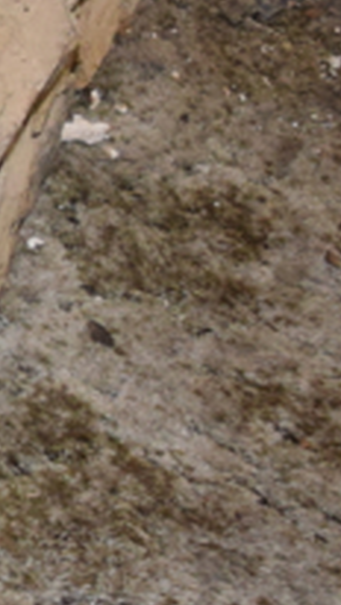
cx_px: -911
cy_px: 43
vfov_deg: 12.7
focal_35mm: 168
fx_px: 2698
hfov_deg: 6.2
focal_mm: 22
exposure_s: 1/60
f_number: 3.8
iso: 1800
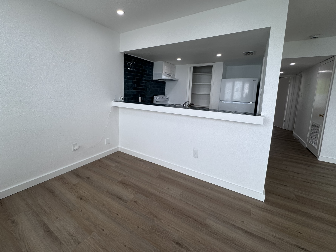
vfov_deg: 77.7
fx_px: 155
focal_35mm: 16
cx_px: 145
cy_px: 110
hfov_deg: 93.9
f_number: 2.2
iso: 40
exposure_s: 1/208
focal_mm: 2.22
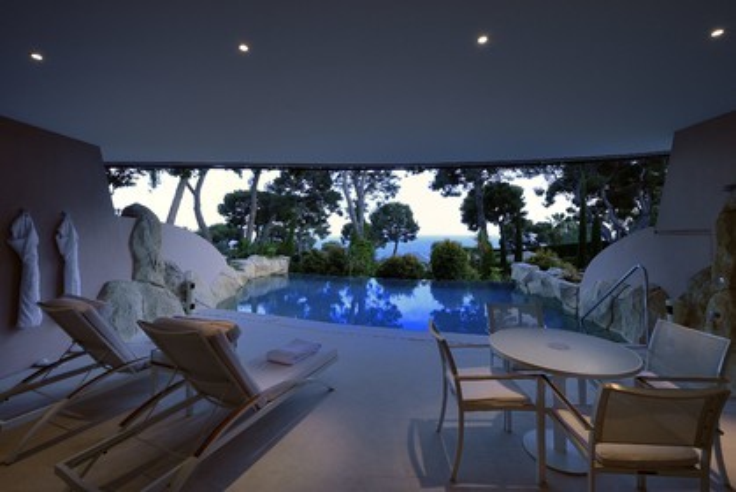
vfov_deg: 81.3
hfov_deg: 104.2
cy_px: 246
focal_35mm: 14
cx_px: 368
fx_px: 286
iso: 640
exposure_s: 1/50
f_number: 11
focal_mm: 14
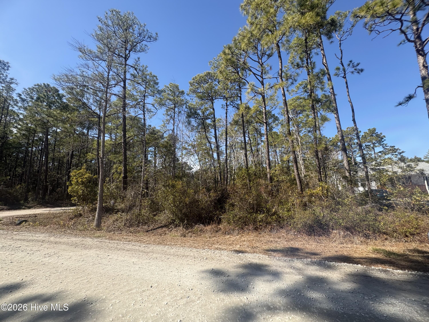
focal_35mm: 14
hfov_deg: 102.1
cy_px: 161
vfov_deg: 85.7
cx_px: 214
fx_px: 174
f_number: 2.2
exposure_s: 1/779
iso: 40
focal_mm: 2.22
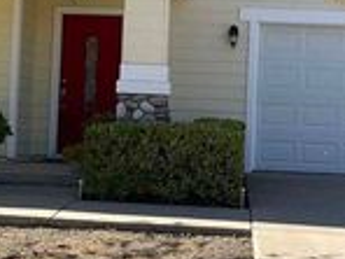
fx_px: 977
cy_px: 88
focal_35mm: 98
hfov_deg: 20.0
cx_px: 198
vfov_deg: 15.1
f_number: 1.8
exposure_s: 1/1168
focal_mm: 3
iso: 16
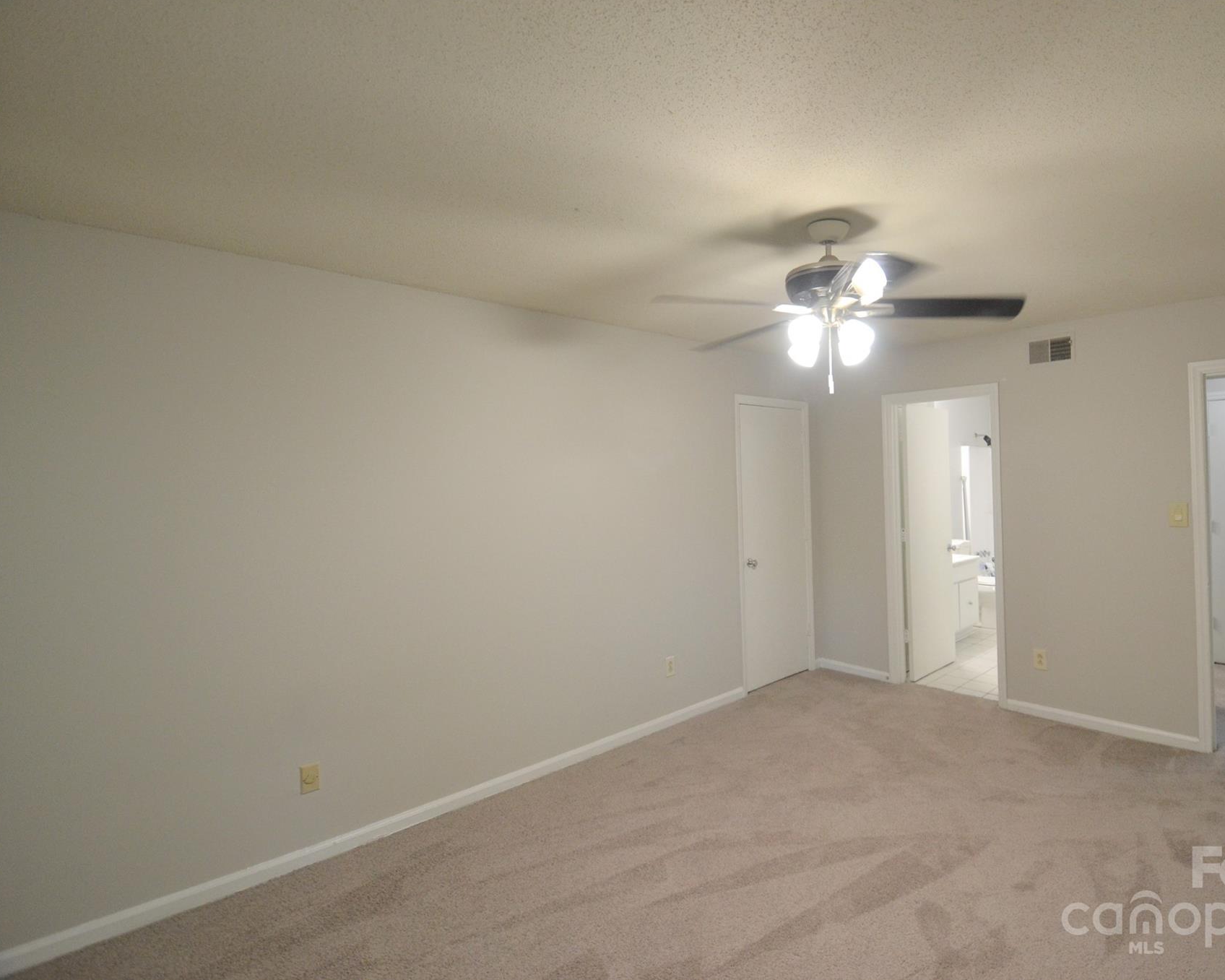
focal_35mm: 17
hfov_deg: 88.6
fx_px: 616
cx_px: 730
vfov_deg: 77.0
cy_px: 489
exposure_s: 1/60
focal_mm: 10
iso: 1000
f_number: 3.5
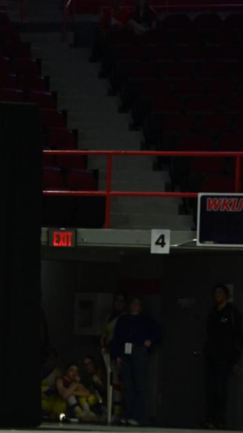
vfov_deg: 10.4
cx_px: -324
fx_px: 2372
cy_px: 309
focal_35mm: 207
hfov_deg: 5.7
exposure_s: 1/1000
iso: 1600
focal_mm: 70
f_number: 2.8
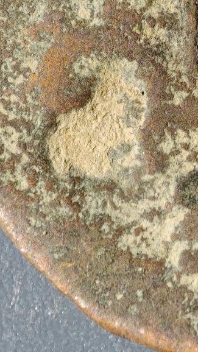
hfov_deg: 3.7
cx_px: 269
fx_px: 3072
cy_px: 28
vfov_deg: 6.5
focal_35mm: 329
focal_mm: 9
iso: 400
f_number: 2
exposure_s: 1/97.1
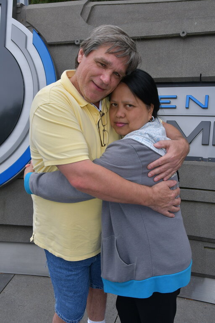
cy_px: 162
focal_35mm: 37
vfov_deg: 51.9
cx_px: 108
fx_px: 331
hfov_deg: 35.9
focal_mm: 25
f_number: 11
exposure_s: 1/250
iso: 200
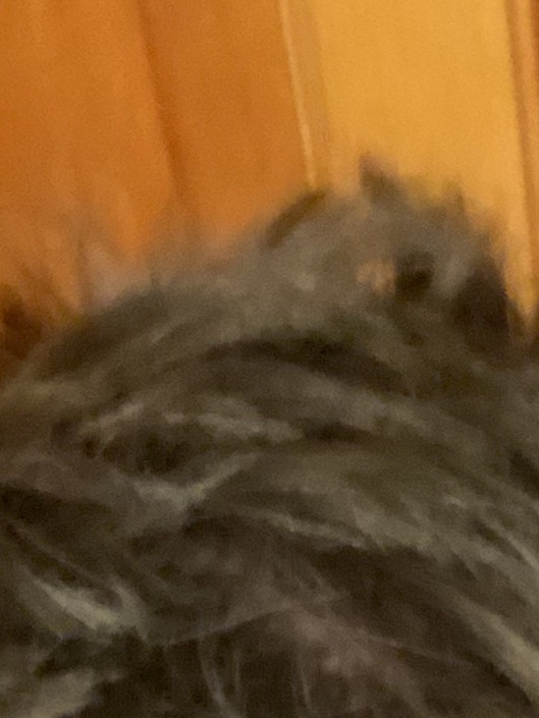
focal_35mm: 30
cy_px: 359
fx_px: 623
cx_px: 270
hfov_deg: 46.8
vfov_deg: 60.0
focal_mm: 2.71
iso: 1600
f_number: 2.2
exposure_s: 1/15
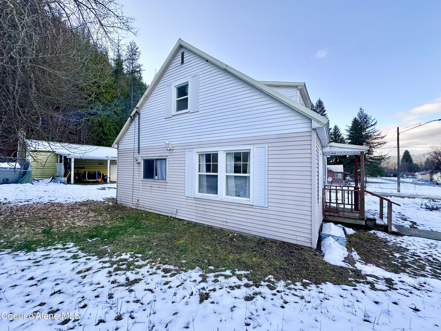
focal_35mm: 14
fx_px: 178
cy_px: 166
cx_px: 220
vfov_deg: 85.7
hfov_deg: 102.1
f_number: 2.2
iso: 40
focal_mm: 2.22
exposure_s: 1/281
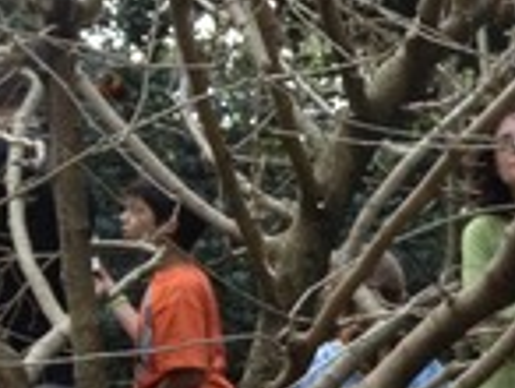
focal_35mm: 153
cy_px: 593
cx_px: 1083
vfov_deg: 9.4
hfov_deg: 11.4
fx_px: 2280
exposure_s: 1/120
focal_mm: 4.28
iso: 100
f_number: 2.4
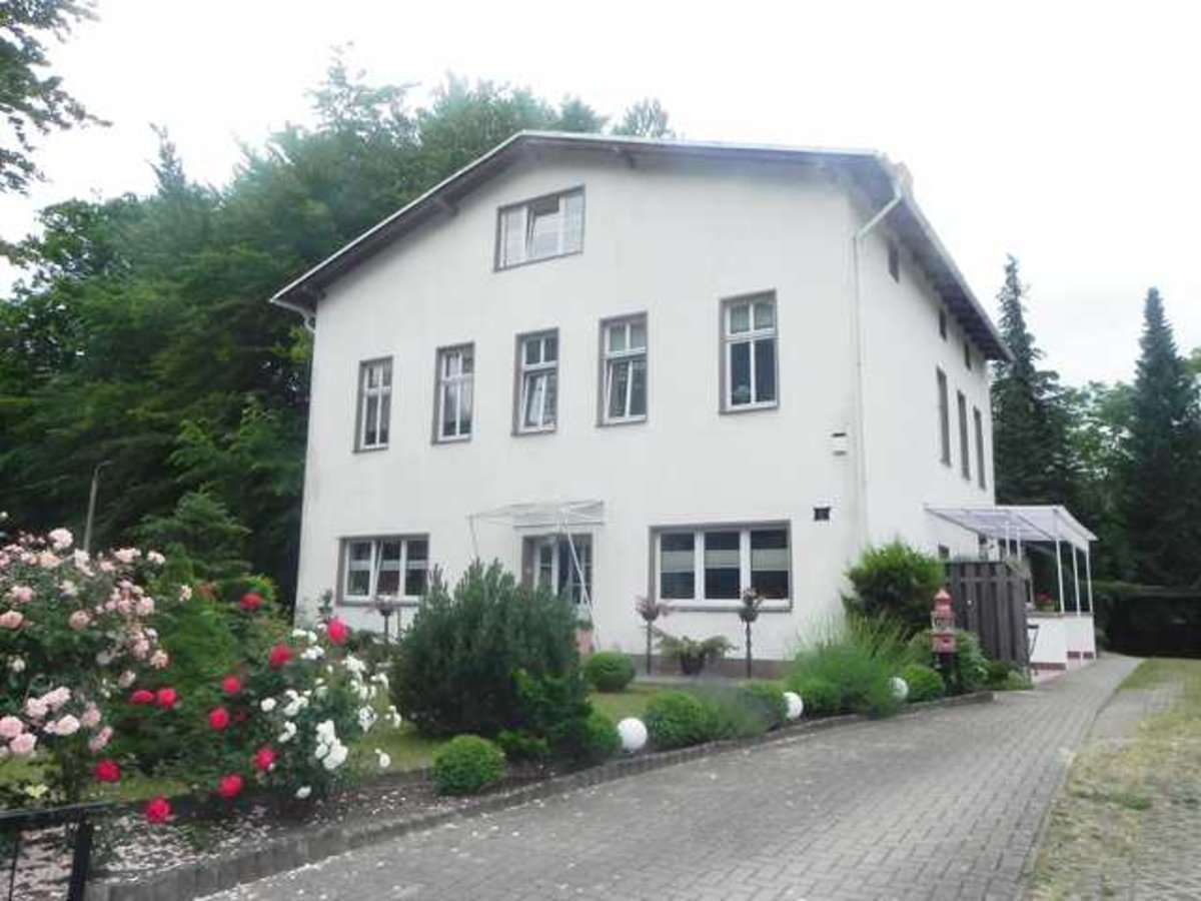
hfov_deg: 67.3
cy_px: 450
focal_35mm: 26
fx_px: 902
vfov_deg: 53.1
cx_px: 600
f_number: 6.3
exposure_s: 1/420
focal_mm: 4.6
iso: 224
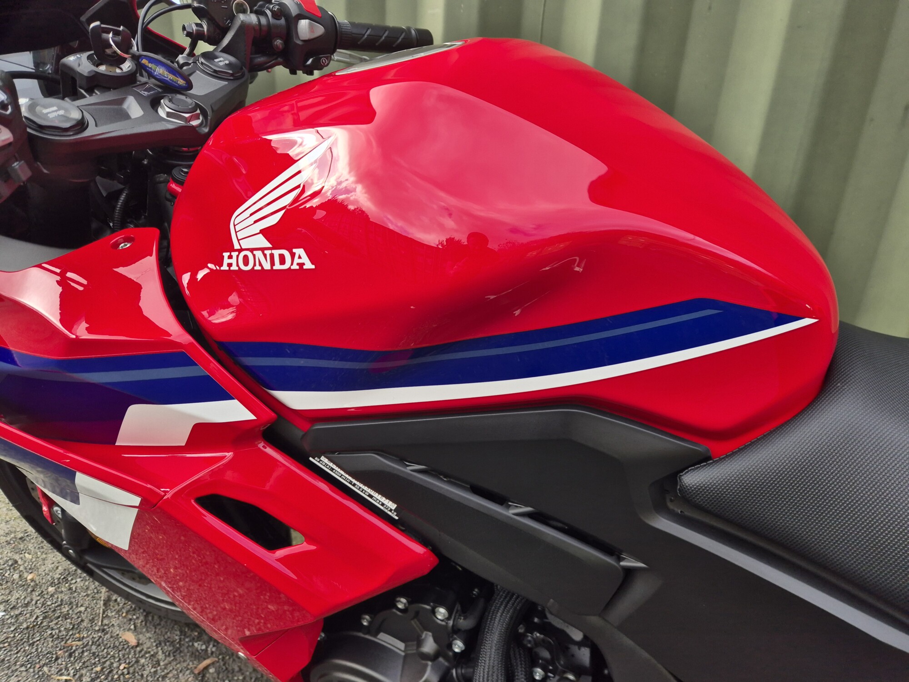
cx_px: 454
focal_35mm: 23
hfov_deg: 73.9
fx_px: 604
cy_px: 341
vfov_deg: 58.9
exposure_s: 1/218
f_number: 1.8
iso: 25
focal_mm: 5.4
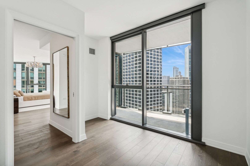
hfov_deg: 96.7
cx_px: 125
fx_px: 111
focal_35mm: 16
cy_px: 83
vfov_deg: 73.7
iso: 320
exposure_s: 1/100
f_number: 7.1
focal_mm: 16
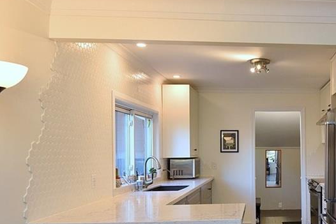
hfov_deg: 47.9
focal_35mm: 37
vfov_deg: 35.6
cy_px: 148
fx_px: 345
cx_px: 286
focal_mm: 19
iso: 500
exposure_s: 1/60
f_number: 6.3
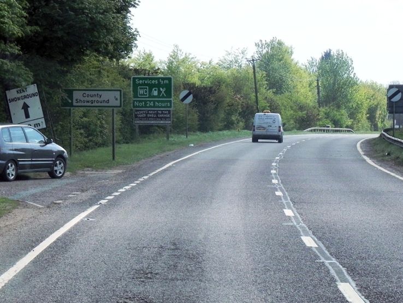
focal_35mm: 144
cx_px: 202
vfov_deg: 10.3
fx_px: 1677
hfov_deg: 13.7
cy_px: 152
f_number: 7.1
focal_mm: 25.7
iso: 400
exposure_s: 1/779
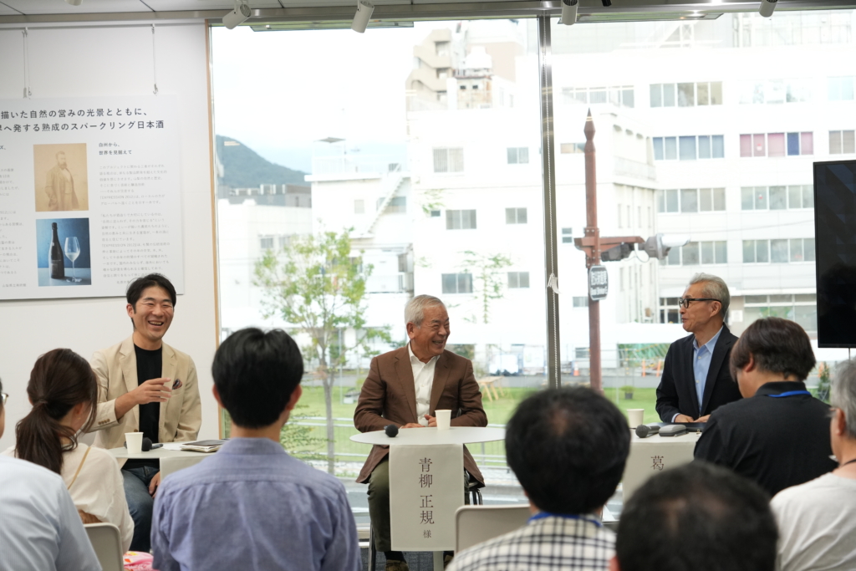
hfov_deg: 26.3
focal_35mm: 77
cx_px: 428
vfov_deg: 17.7
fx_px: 1831
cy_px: 286
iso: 2000
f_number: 5.6
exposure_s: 1/250
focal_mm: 77
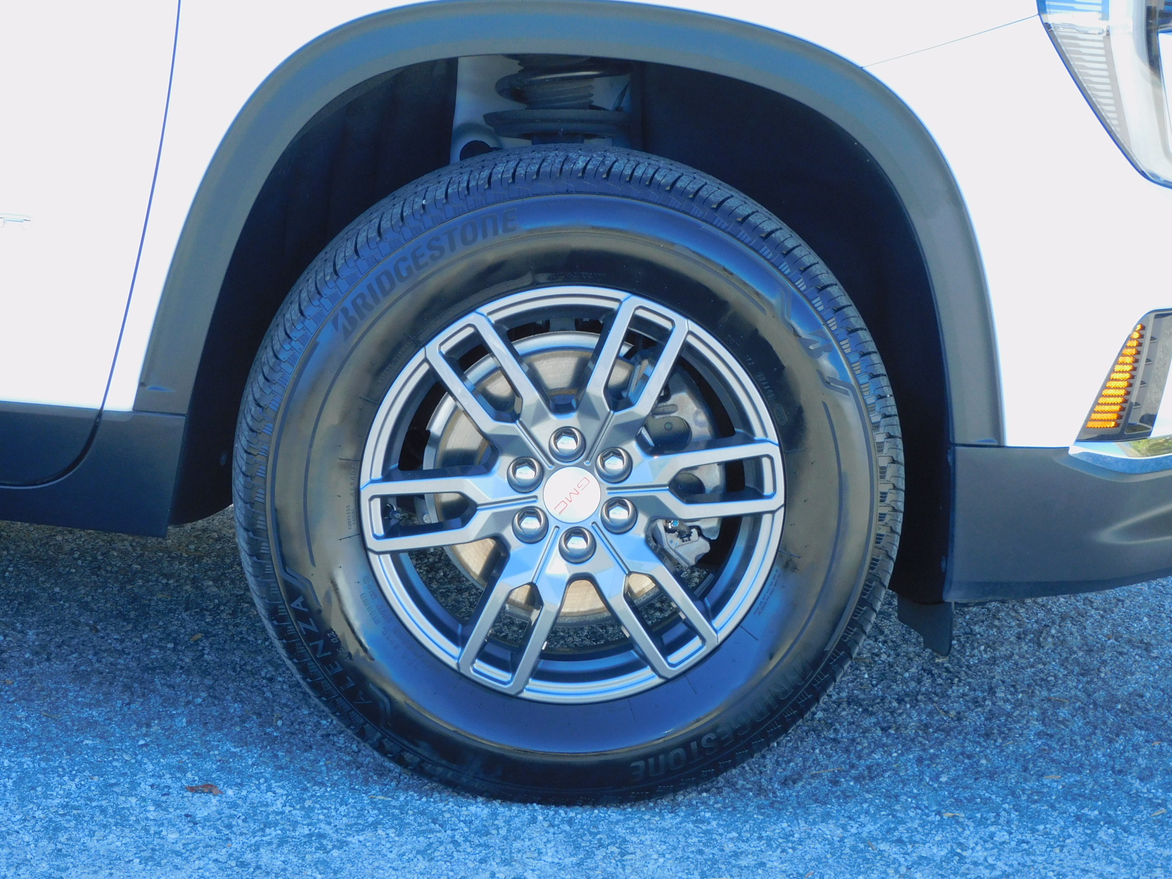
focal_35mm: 150
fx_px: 5079
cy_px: 440
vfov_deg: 9.9
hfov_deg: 13.2
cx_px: 586
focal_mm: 26.9
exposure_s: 1/60
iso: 160
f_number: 5.2
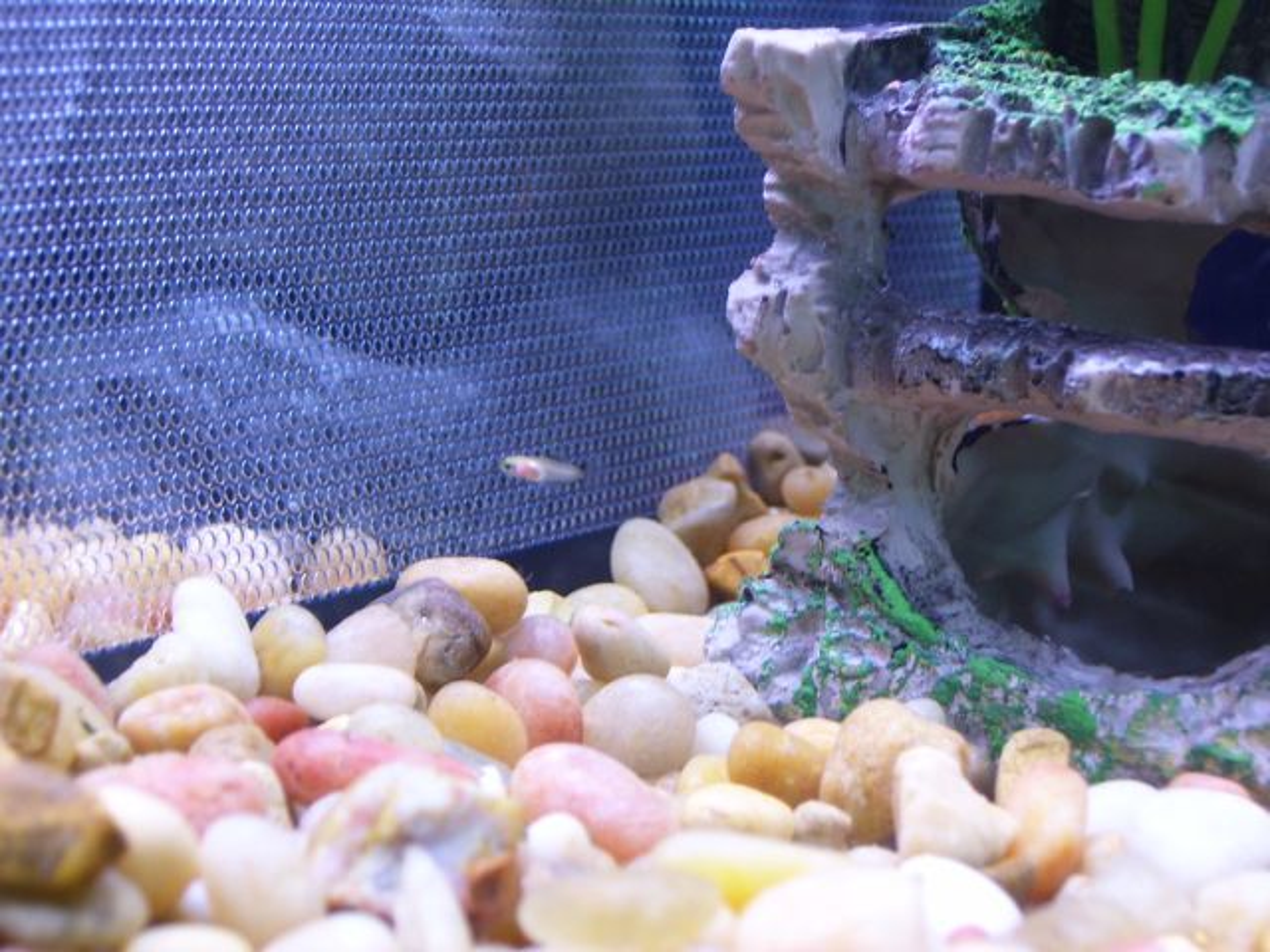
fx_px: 2568
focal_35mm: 70
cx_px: 635
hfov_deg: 27.8
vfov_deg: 21.0
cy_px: 476
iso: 160
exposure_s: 1/8
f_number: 4
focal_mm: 11.6
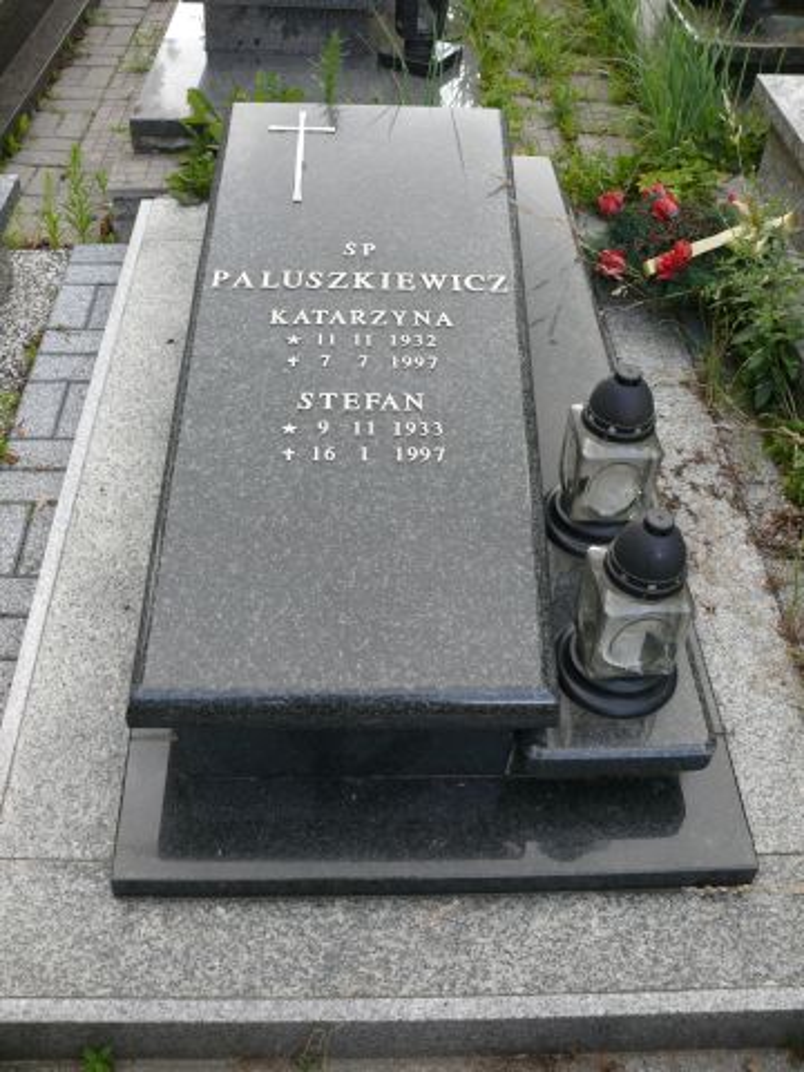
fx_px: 1084
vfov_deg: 52.6
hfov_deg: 40.7
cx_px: 402
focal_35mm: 35
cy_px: 536
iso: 100
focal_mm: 7.4
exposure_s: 1/100
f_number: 3.6
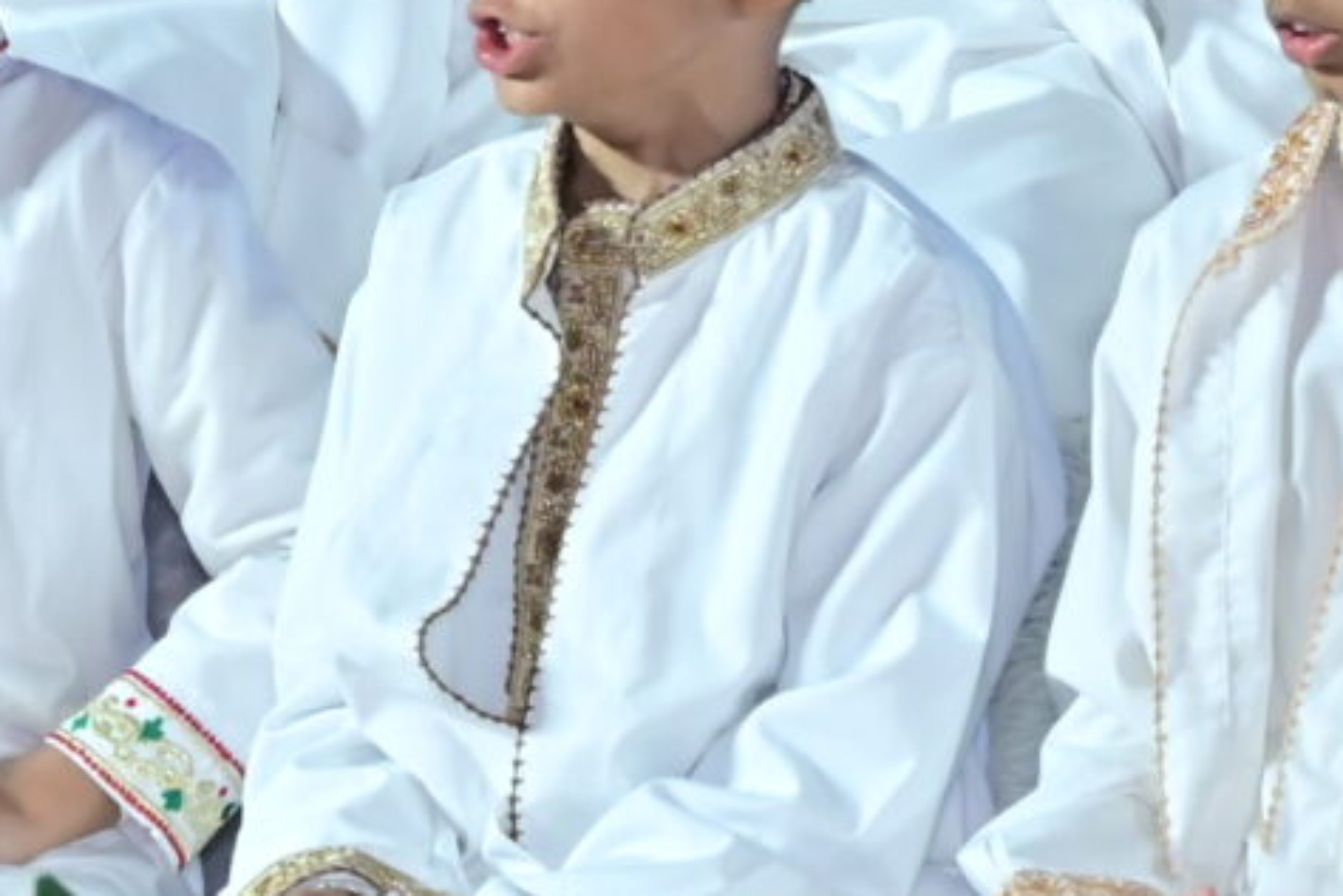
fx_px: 19323
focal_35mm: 518
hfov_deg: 4.0
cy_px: 132
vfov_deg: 2.7
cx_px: -530
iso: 1250
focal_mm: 96
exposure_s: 1/125
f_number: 8
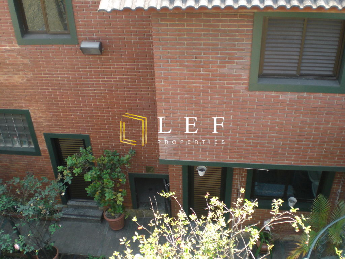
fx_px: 379
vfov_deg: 37.7
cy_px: 130
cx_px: 172
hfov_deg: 49.0
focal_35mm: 38
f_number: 3.1
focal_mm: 6.3
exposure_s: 1/125
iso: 100
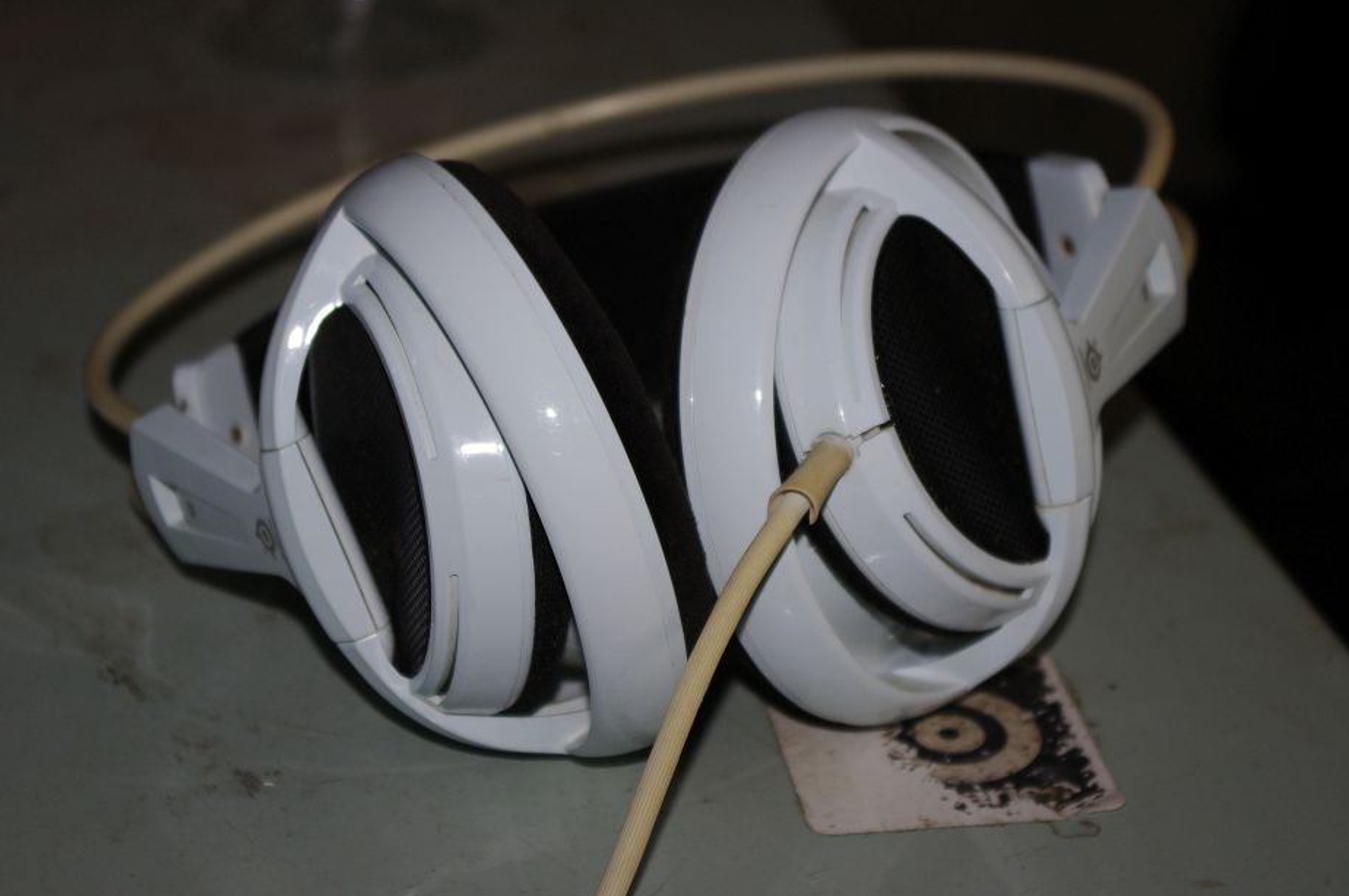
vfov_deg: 15.0
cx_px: 634
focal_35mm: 91
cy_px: 419
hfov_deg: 22.4
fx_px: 3406
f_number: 5.6
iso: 400
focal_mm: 55
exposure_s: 1/40
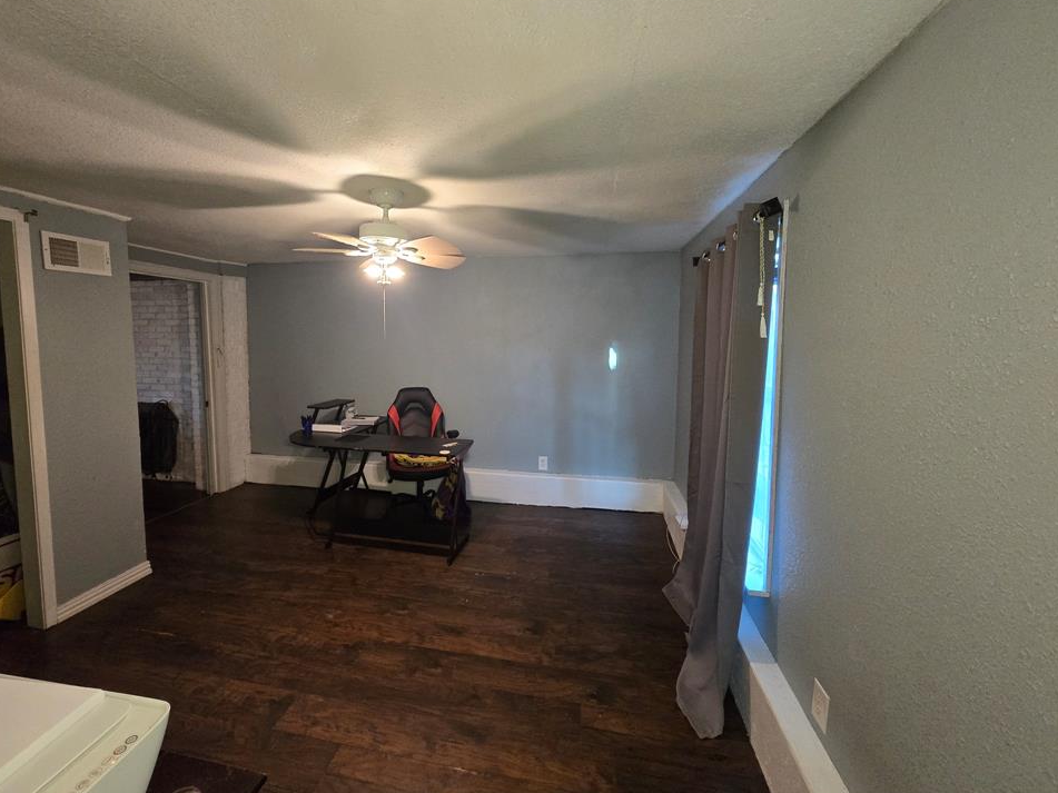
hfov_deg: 101.9
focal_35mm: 14
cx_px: 493
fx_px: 428
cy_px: 375
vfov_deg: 85.6
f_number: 2.2
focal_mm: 2.2
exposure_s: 1/60
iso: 640
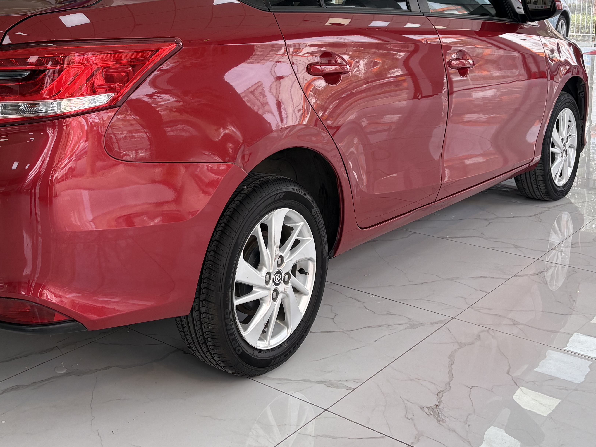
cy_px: 75
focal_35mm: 46
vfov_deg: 30.6
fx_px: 792
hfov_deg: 40.5
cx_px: 181
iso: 64
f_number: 1.6
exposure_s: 1/395
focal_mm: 5.96
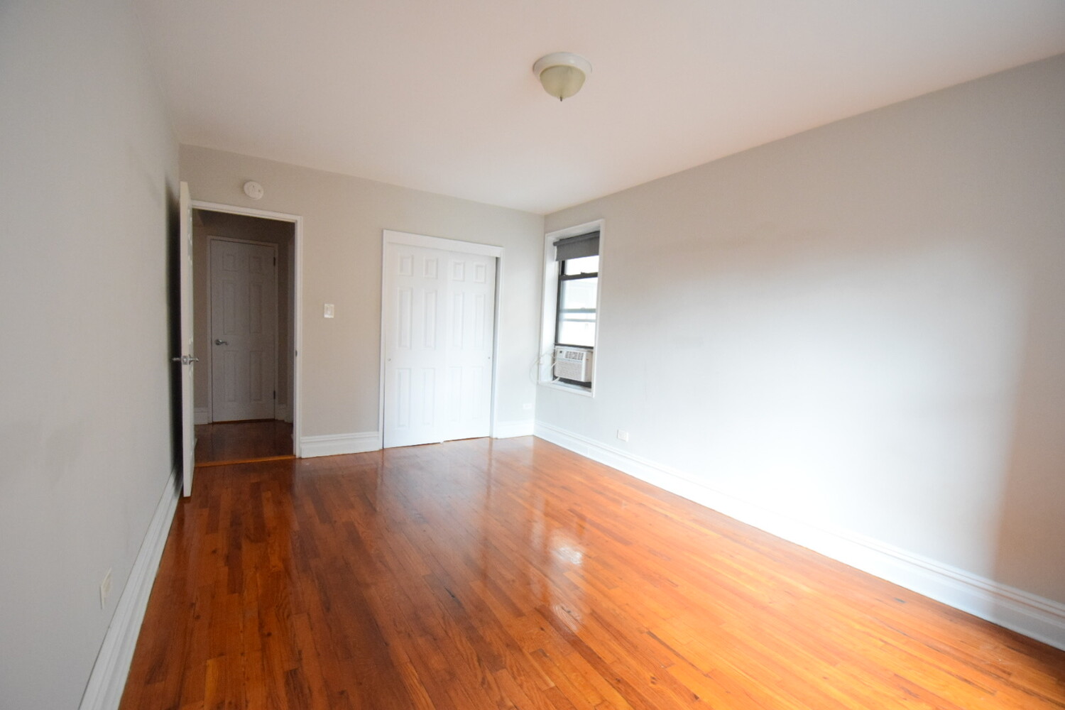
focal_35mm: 15
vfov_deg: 77.3
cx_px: 532
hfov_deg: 100.4
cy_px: 355
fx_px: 444
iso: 3200
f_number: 3.5
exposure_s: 1/60
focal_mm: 10
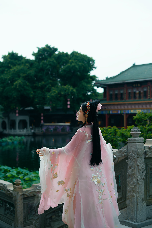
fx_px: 317
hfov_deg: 27.0
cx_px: 76
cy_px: 114
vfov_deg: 39.6
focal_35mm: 50
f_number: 2.5
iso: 100
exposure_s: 1/250
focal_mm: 50
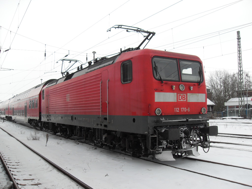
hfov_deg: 54.0
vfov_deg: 41.8
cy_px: 94
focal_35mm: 34
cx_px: 126
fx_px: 248
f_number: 2.8
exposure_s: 1/350
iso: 80
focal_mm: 6.3
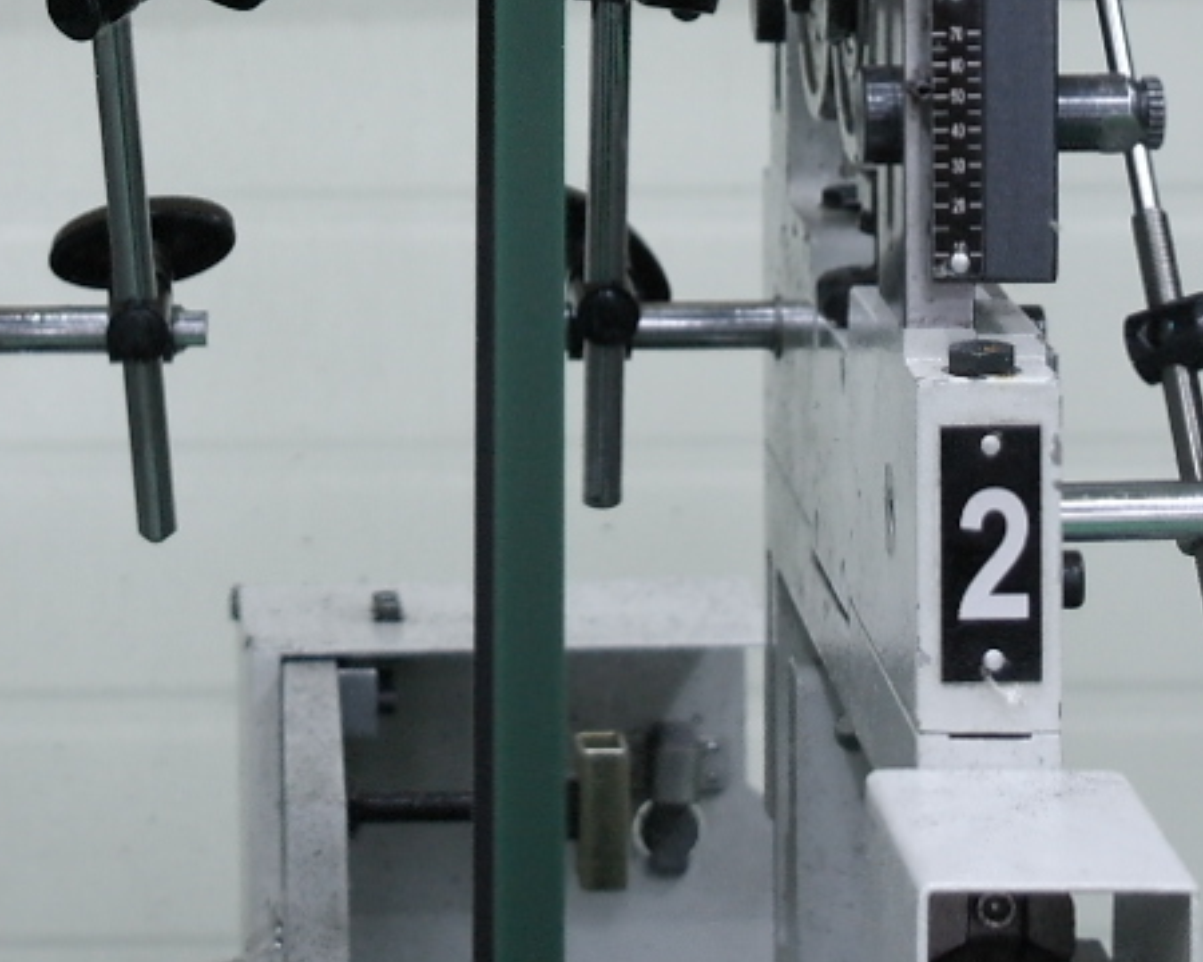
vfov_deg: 10.5
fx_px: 5127
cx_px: 257
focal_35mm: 144
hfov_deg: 13.3
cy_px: -310
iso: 320
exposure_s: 1/40
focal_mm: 24
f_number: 4
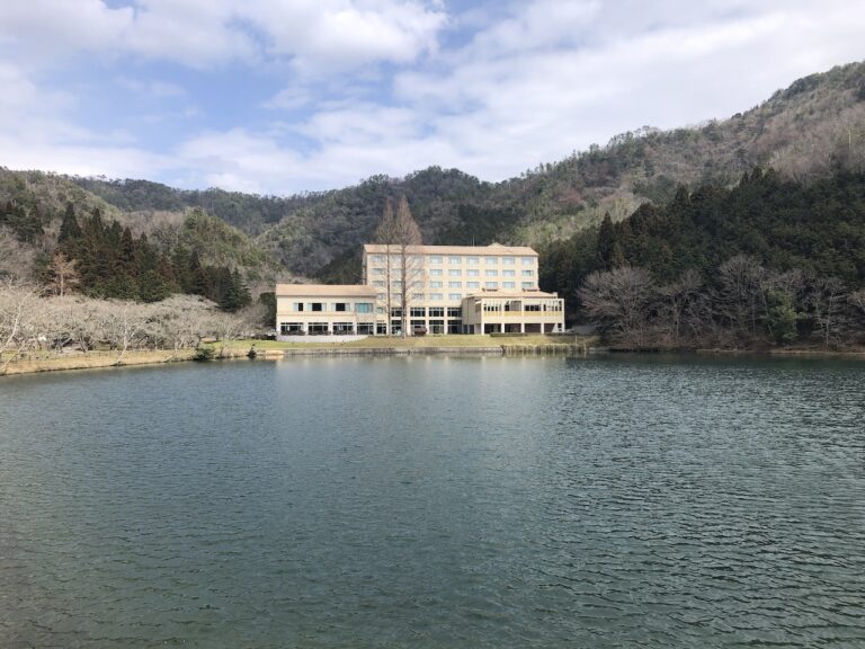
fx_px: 700
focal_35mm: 28
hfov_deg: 63.4
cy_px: 324
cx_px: 432
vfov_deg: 49.7
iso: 20
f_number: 1.8
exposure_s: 1/1869
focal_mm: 3.99
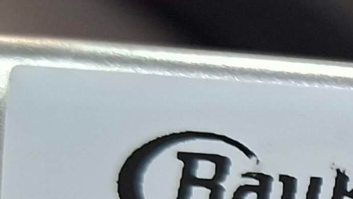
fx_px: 1348
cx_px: 712
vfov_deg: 8.1
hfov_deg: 12.9
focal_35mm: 144
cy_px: 384
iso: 320
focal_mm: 5.54
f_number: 1.8
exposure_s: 1/50
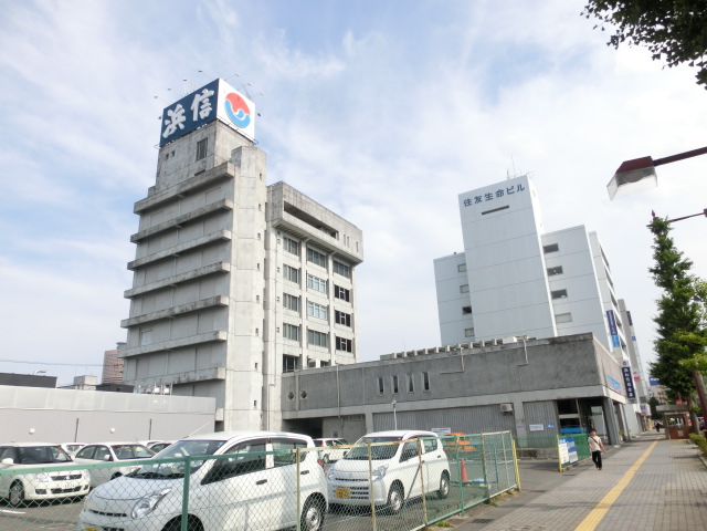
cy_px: 266
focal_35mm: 24
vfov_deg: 56.8
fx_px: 490
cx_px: 354
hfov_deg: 71.6
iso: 80
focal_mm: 4.24
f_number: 3
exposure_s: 1/1000
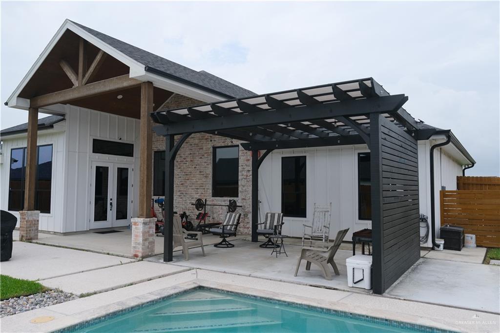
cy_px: 166
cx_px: 250
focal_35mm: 27
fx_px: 375
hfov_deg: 67.4
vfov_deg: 47.9
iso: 640
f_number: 4
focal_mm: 18
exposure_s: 1/4000
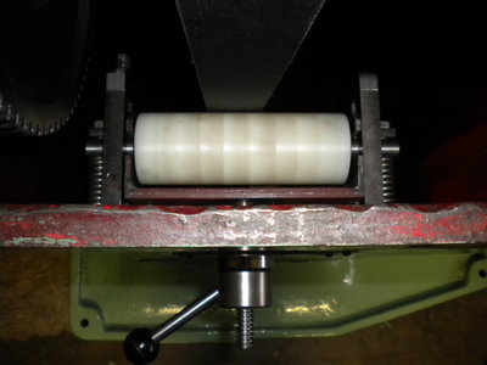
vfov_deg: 40.7
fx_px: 492
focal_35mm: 35
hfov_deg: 52.6
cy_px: 182
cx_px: 244
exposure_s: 1/30
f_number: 3.1
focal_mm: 6.3
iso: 400
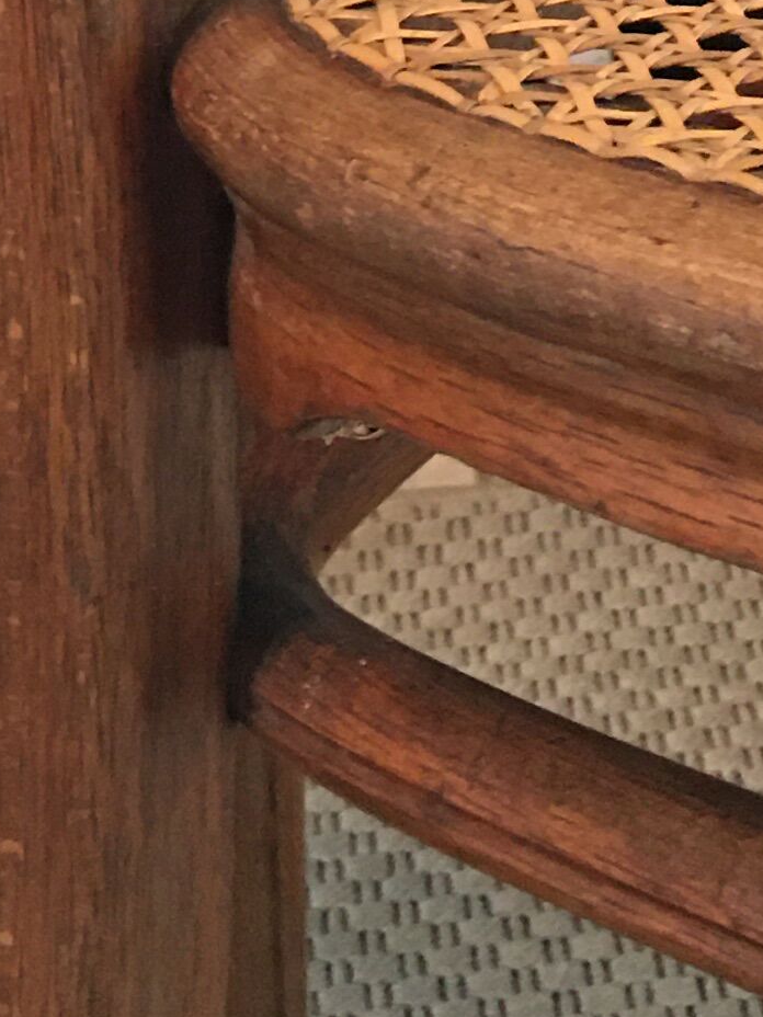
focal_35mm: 126
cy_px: -742
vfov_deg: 14.1
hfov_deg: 11.7
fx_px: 3703
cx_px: 693
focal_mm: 4.15
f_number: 2.2
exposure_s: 1/8
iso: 100
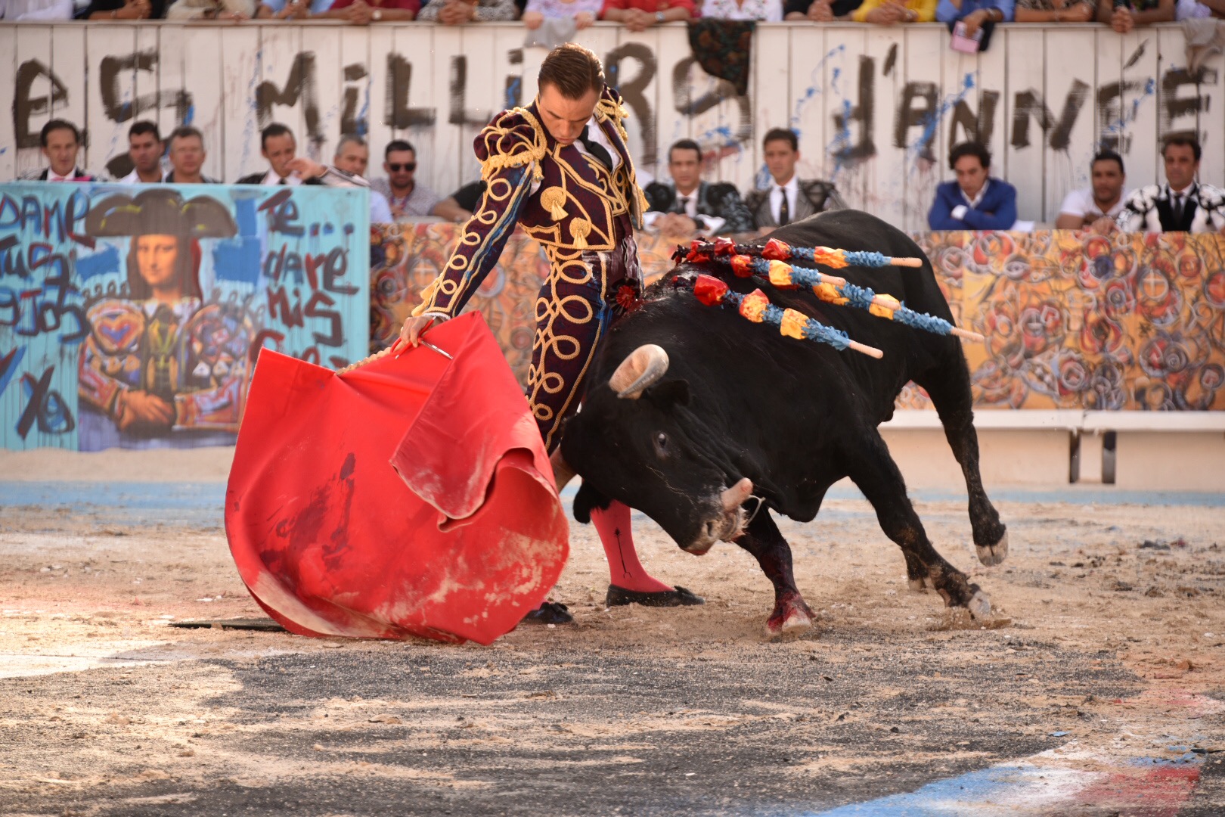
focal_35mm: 190
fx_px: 6465
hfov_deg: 10.8
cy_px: 408
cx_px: 612
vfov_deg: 7.2
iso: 640
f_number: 5.6
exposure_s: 1/640
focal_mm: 190
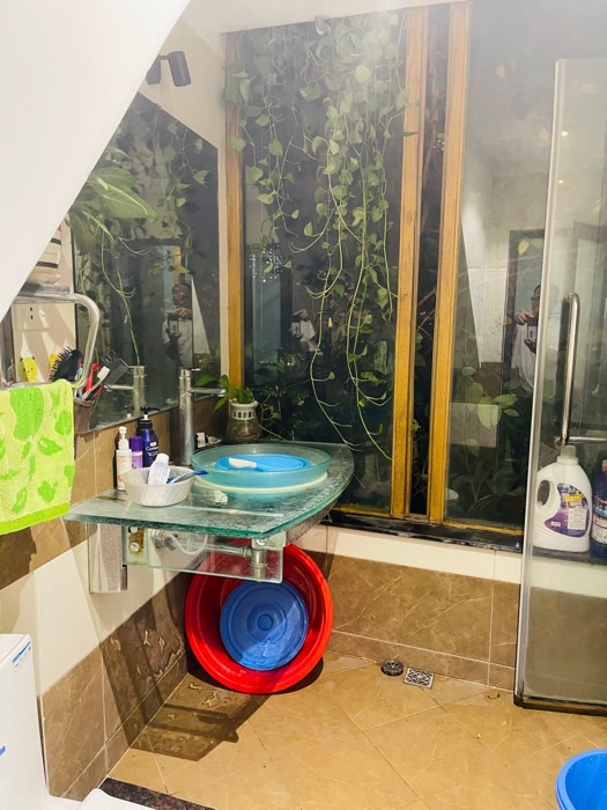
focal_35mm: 26
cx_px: 304
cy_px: 405
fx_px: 608
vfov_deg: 67.3
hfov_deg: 53.1
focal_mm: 5.1
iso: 500
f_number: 1.6
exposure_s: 1/33
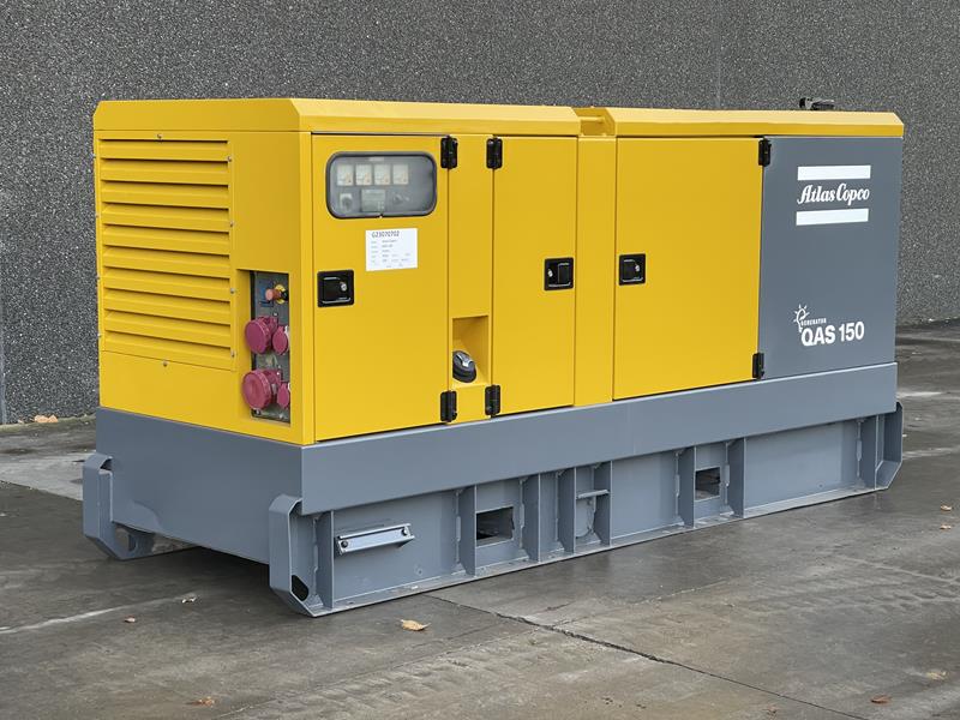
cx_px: 480
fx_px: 1775
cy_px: 360
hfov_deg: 30.3
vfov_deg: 22.9
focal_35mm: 64
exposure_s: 1/99
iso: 160
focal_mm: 7.5
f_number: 2.2
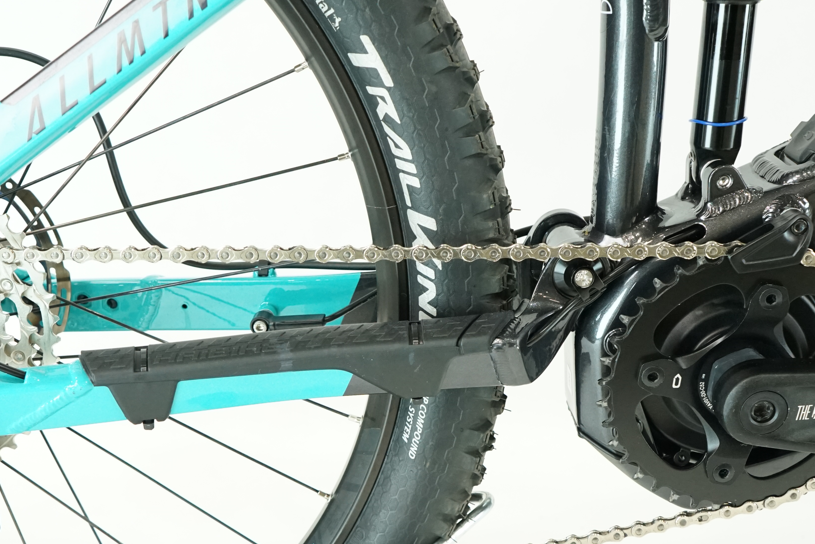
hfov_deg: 37.5
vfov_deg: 25.4
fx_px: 1200
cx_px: 388
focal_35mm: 53
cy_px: 351
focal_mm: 29
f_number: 5
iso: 2500
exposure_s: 1/200
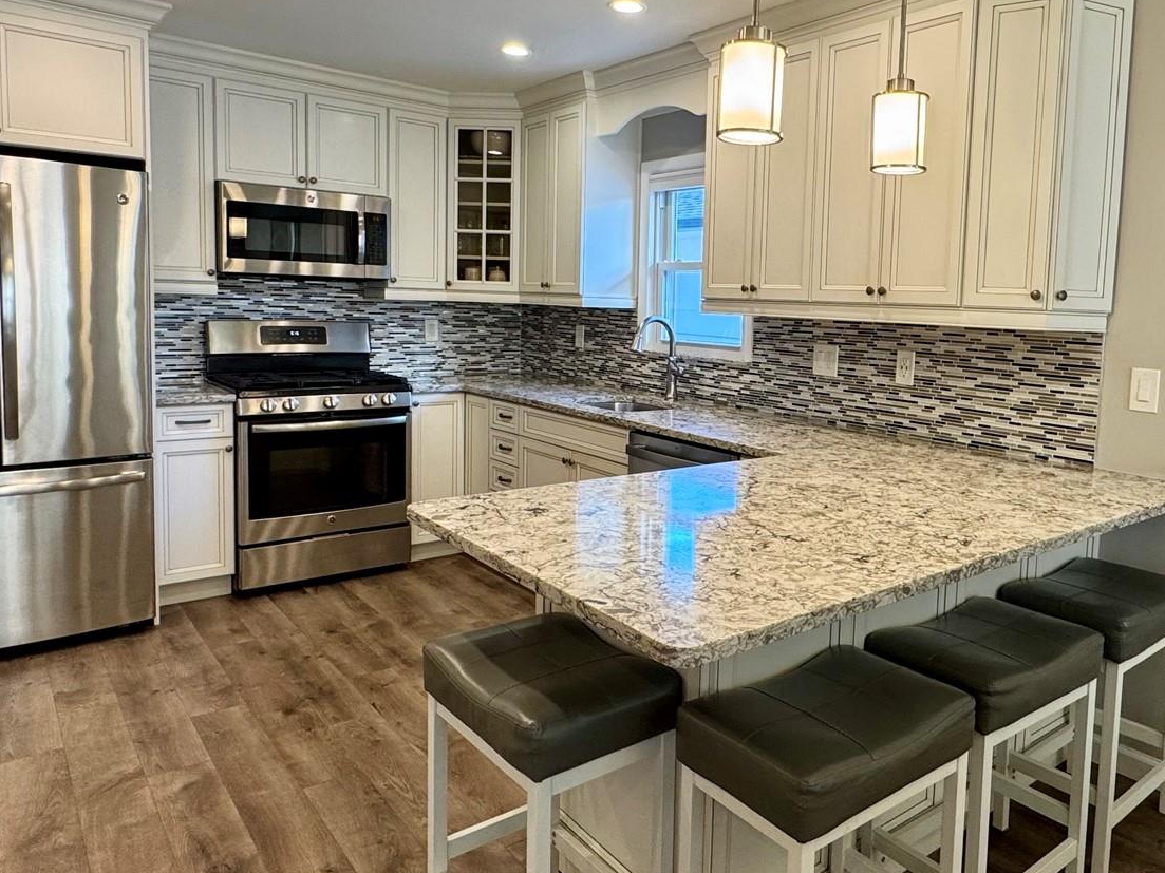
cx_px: 741
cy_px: 375
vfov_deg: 52.9
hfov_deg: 66.1
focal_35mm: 26
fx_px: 875
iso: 200
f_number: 2.2
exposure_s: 1/120
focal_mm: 2.22
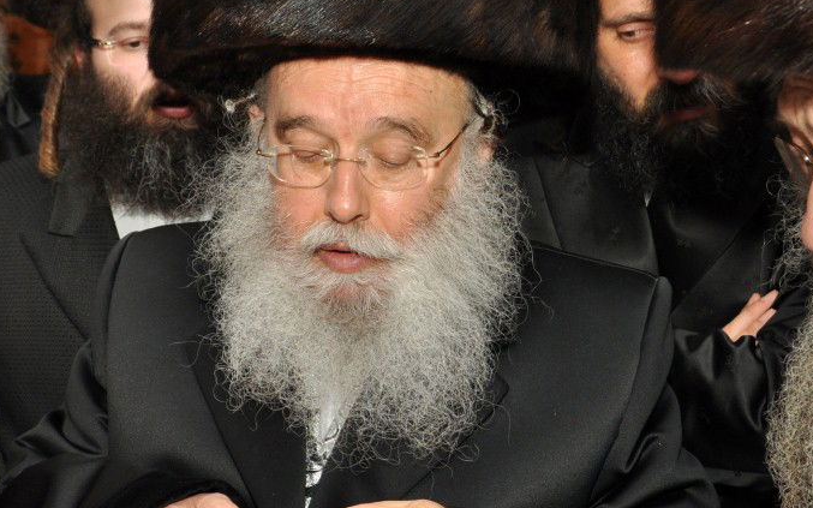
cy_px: 220
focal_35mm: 73
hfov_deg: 28.2
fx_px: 1617
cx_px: 381
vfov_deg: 17.8
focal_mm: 28
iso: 500
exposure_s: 1/60
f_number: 5.6
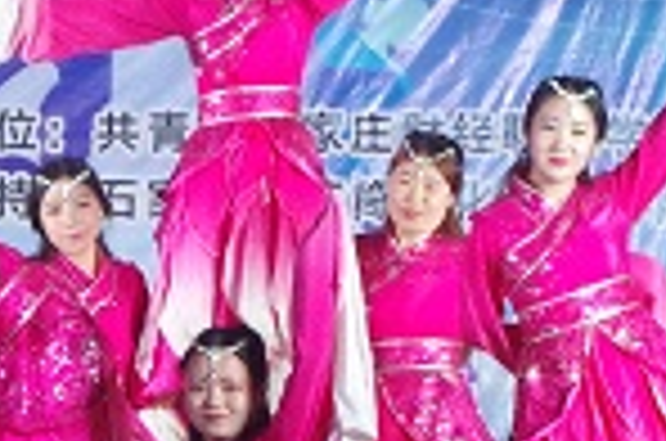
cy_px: 180
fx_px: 5667
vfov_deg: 4.5
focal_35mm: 307
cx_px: 292
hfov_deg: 6.7
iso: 3200
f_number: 11
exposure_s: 1/80
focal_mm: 55
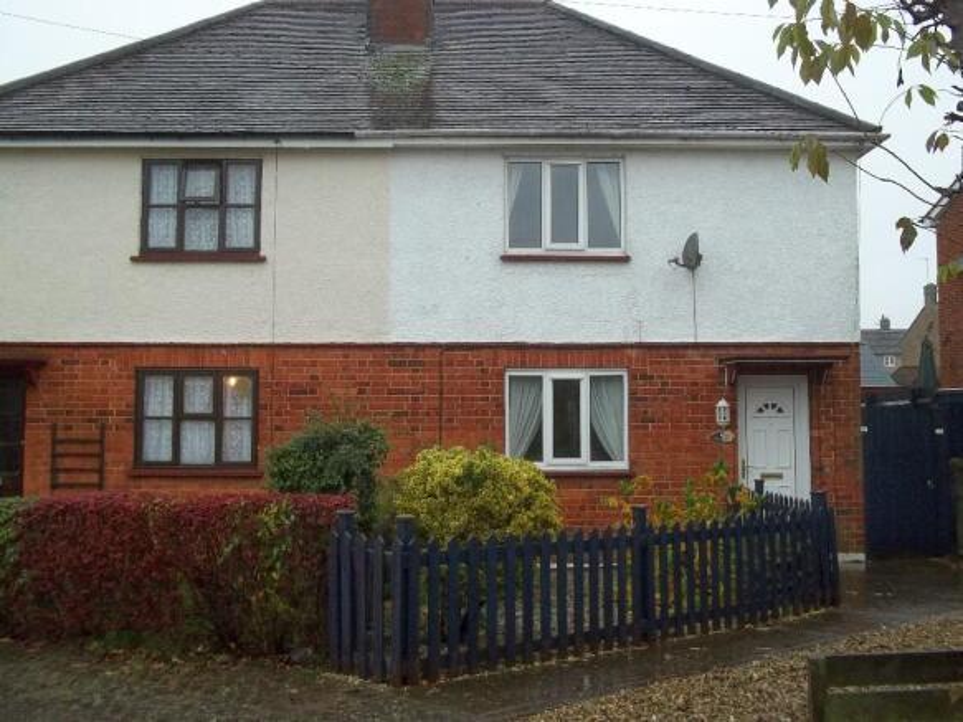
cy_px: 361
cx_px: 482
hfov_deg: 51.4
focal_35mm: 36
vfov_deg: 39.6
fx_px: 1001
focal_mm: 6.5
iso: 160
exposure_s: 1/50
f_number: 3.1
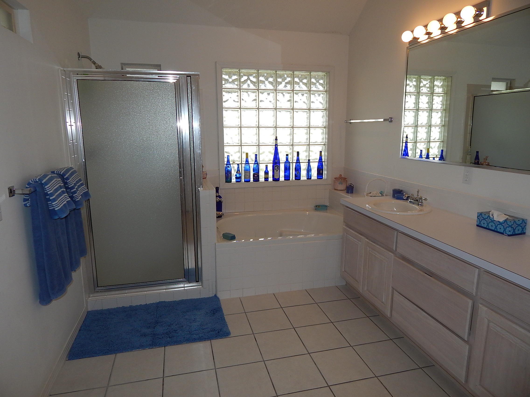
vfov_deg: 58.9
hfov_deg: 73.9
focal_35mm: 23
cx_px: 265
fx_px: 352
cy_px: 198
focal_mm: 4
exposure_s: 1/200
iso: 125
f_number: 3
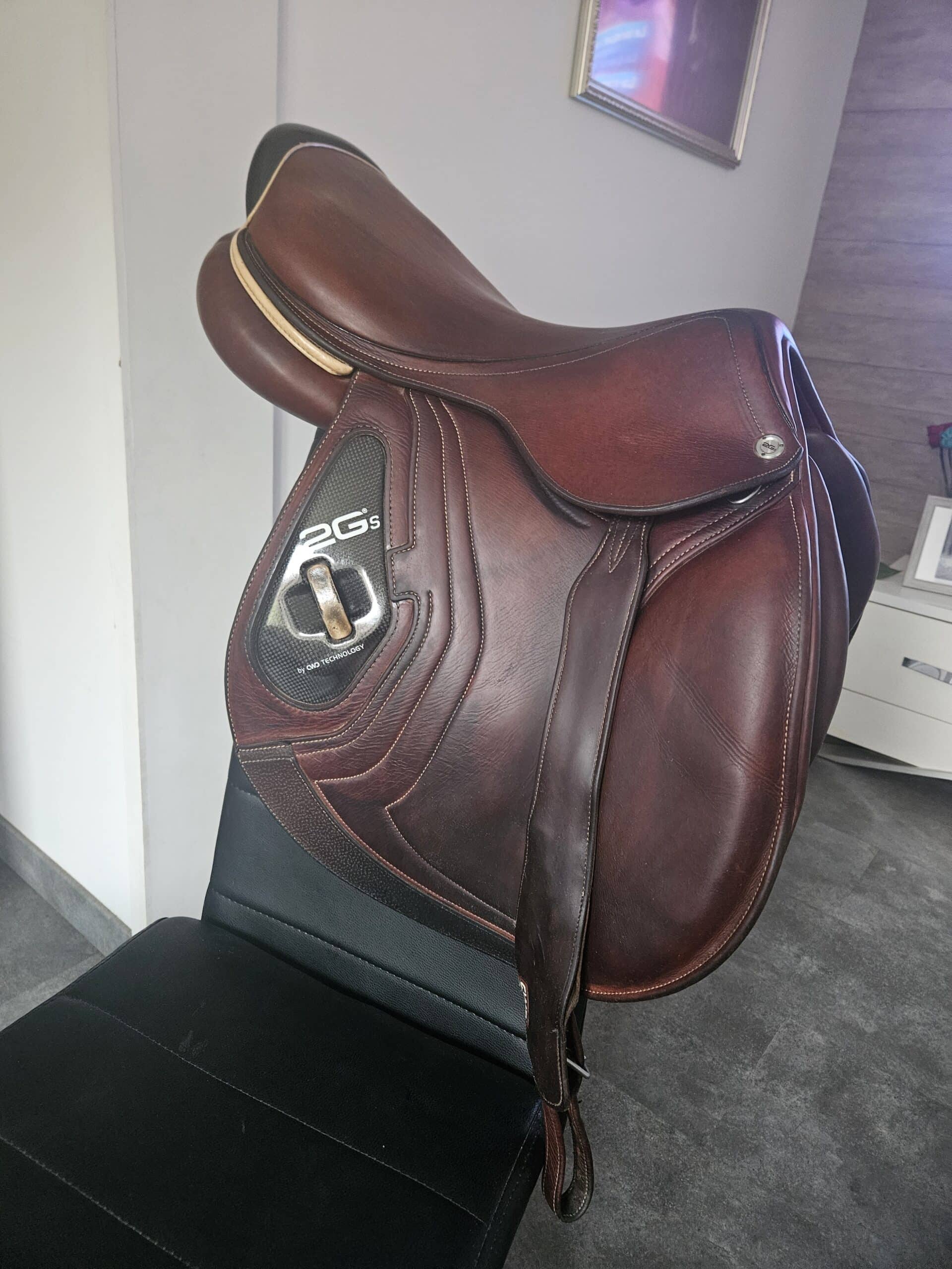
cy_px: 634
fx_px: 843
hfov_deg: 58.9
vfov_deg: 73.9
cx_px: 476
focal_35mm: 23
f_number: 1.8
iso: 640
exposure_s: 1/25
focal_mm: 5.4
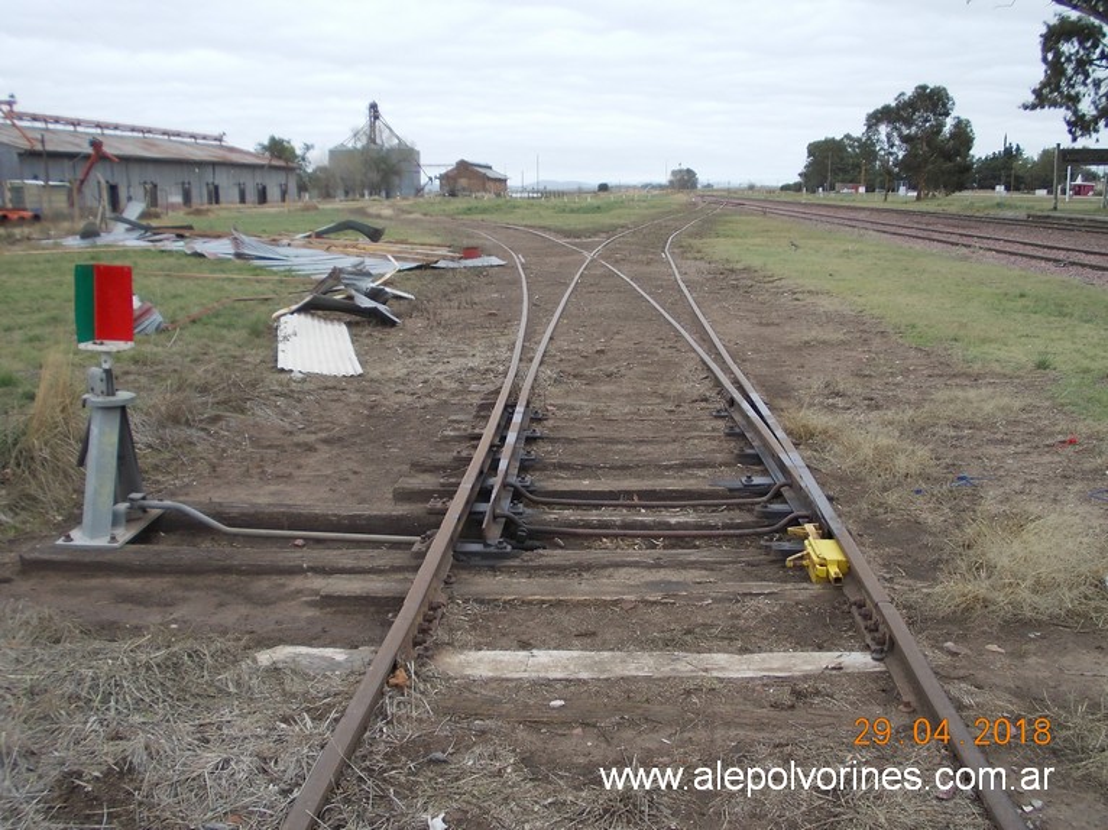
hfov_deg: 49.0
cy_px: 415
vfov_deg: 37.7
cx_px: 554
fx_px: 1216
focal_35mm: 38
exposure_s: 1/200
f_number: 3.1
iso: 80
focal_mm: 5.3
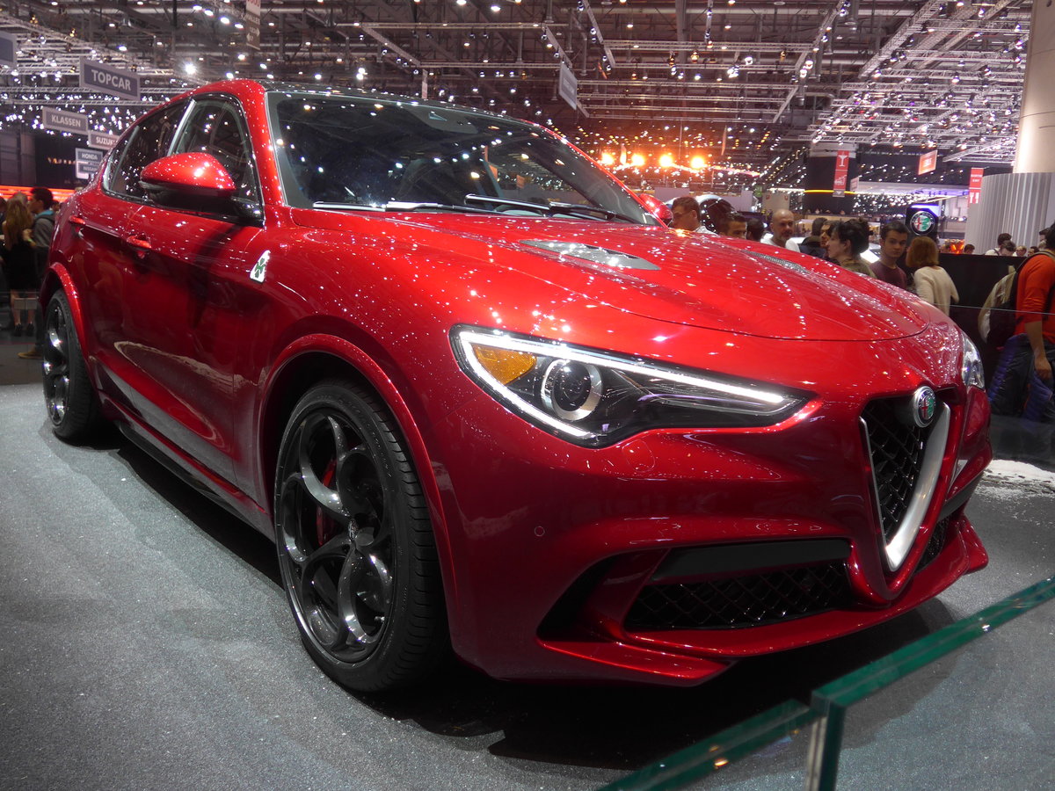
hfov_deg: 61.7
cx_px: 528
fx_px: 884
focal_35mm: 29
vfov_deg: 48.2
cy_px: 396
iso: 160
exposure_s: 1/60
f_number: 2
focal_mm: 6
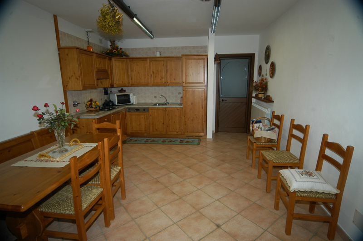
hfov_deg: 90.0
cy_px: 120
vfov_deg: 67.3
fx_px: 181
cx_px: 182
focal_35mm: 18
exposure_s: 1/60
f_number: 5
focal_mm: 12
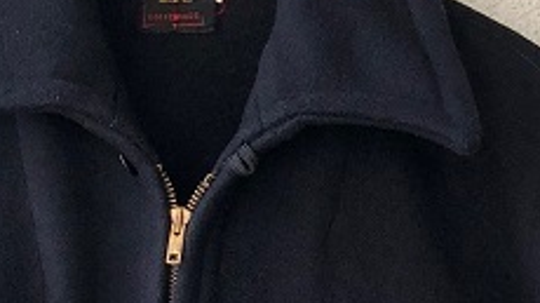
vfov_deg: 10.2
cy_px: 604
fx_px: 1574
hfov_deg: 19.3
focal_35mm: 110
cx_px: 136
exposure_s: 1/122
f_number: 1.8
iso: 40
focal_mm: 3.99
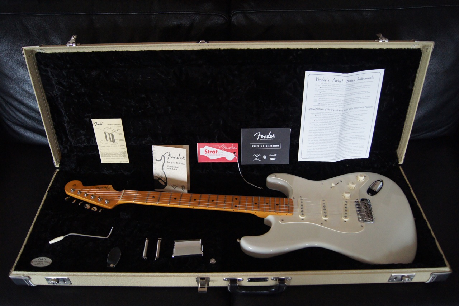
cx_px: 230
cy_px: 153
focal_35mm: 30
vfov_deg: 43.6
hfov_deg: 62.0
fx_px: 382
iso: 1600
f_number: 3.5
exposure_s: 1/30
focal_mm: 20
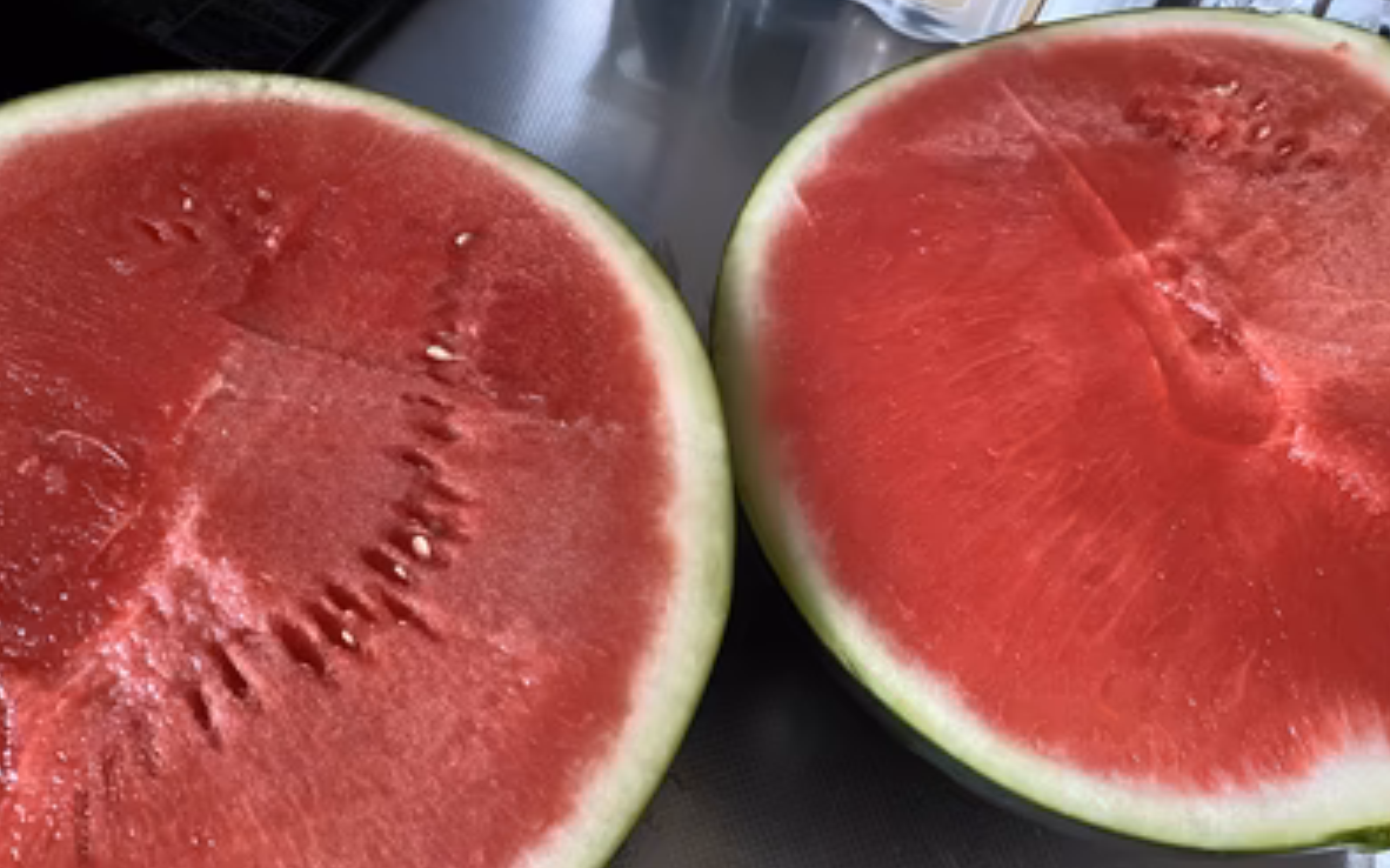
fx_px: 1060
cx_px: 695
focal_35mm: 28
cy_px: 494
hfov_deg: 66.5
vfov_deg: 44.4
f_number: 1.8
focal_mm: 4.25
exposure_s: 1/60
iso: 500
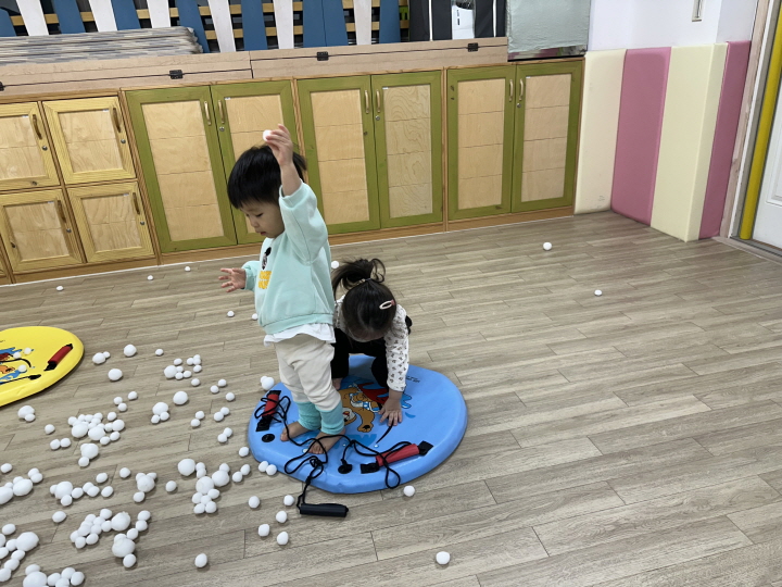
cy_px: 294
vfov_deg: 56.8
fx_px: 542
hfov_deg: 71.6
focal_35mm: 24
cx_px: 391
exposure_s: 1/120
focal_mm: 6.86
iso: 100
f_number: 1.78
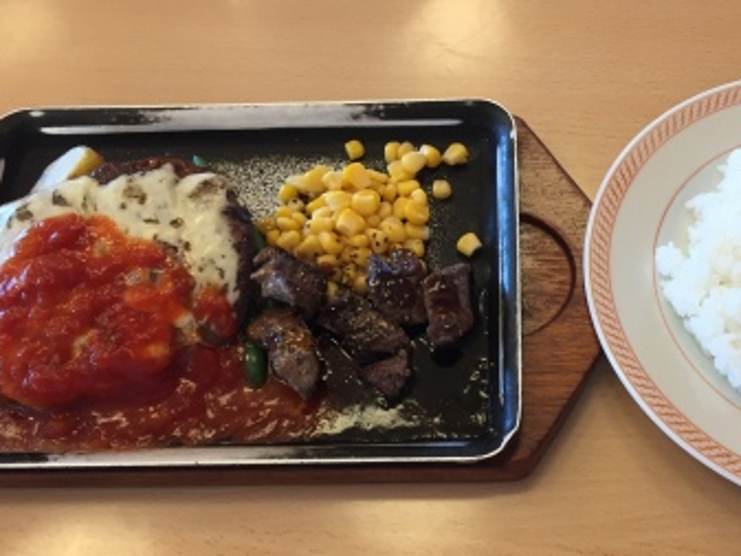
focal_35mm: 43
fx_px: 921
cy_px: 278
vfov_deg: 33.6
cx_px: 482
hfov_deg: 43.3
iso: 64
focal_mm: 4.15
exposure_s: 1/30
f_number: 2.2
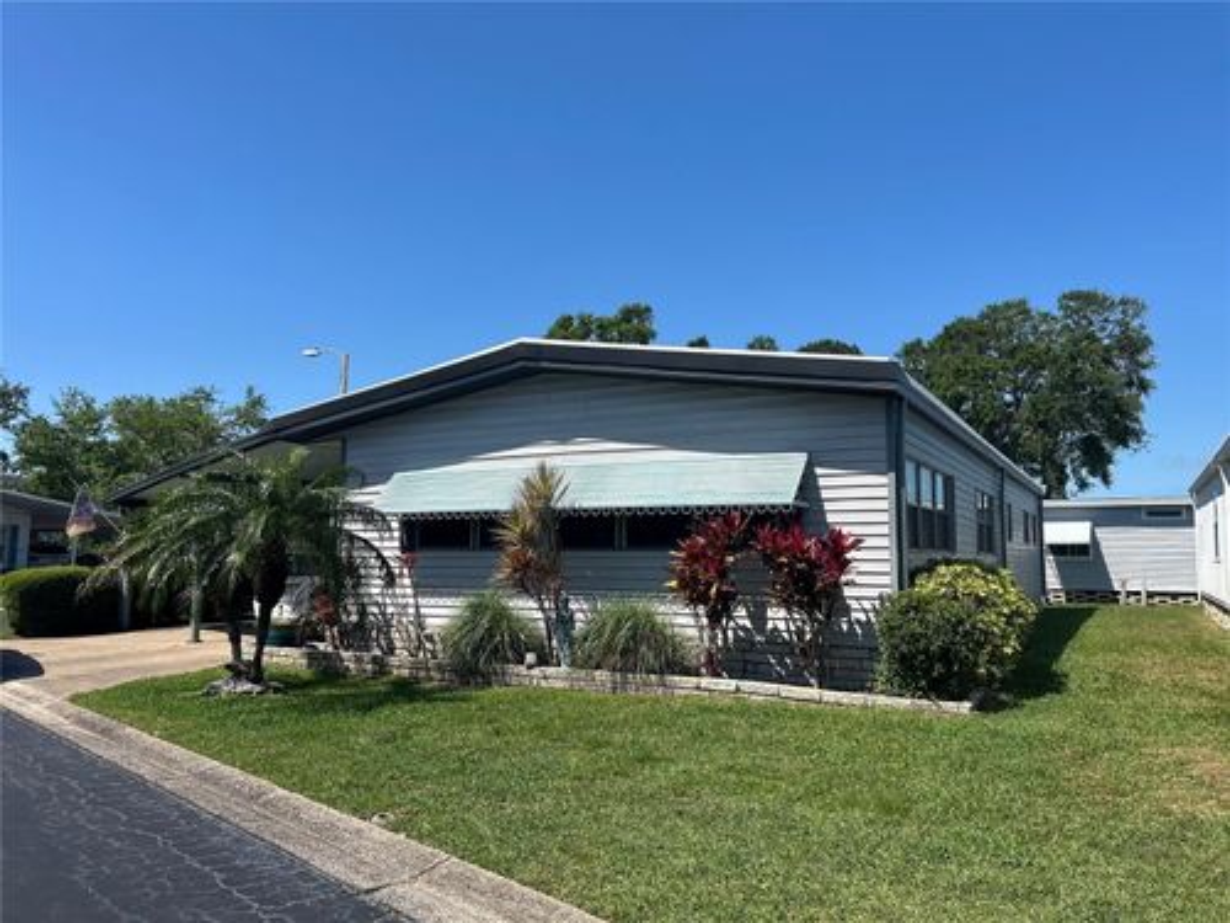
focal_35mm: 26
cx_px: 615
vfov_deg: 53.1
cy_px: 462
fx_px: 924
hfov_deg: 67.3
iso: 50
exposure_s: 1/4444
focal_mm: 5.7
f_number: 1.5
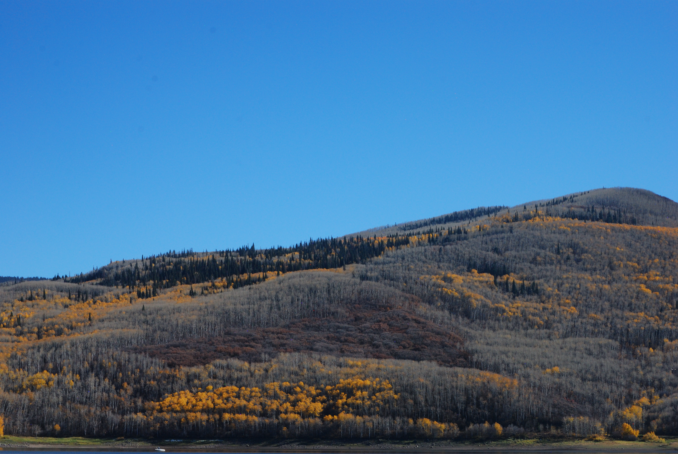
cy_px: 227
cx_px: 339
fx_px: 1754
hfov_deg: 21.9
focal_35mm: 93
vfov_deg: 14.7
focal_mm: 62
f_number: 16
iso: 400
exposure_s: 1/400
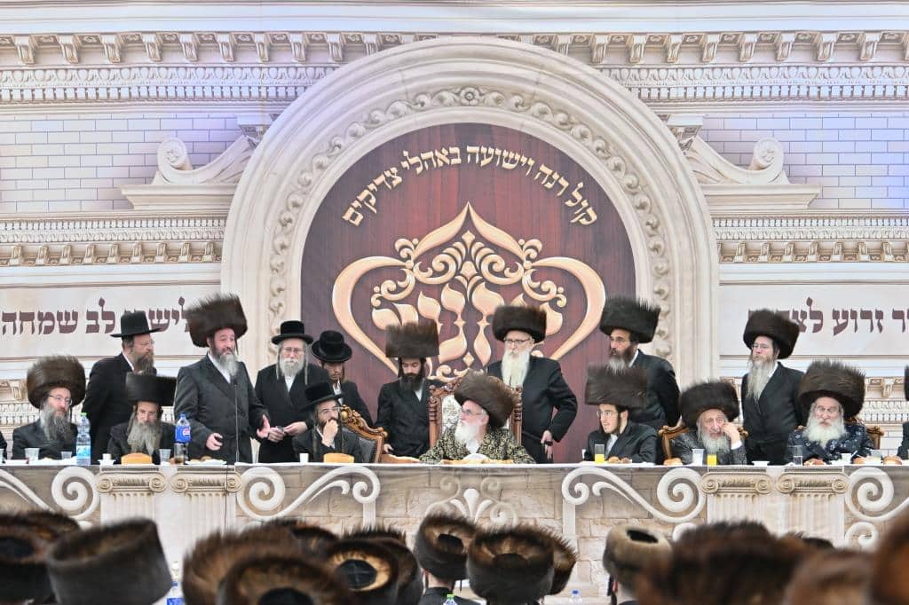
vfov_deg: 13.0
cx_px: 454
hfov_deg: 19.5
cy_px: 302
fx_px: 2650
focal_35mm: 105
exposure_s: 1/125
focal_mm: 70
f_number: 2.8
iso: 500
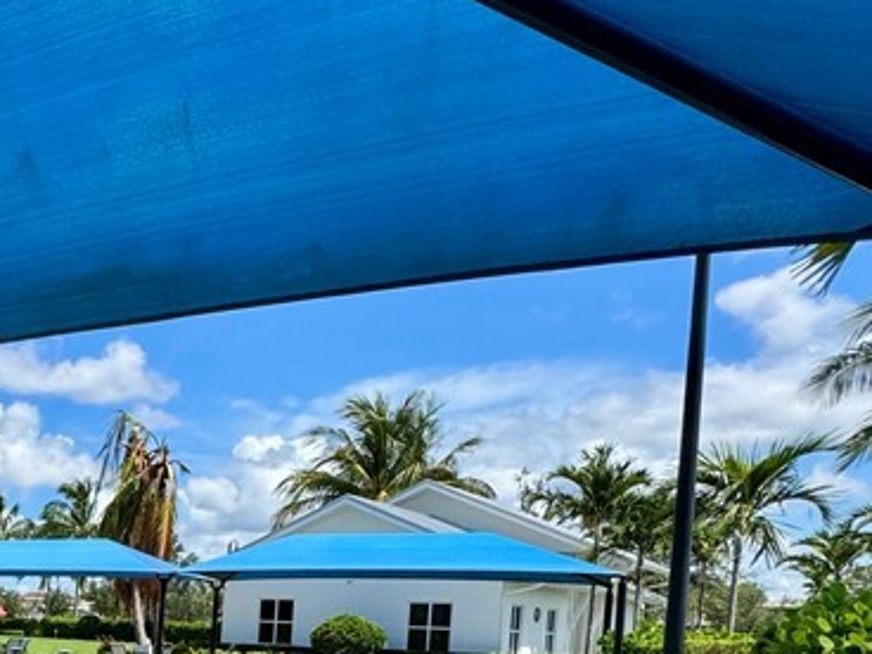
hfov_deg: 35.3
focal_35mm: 39
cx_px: -225
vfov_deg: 33.7
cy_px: 654
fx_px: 982
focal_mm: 2.22
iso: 50
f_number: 2.2
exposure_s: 1/1748
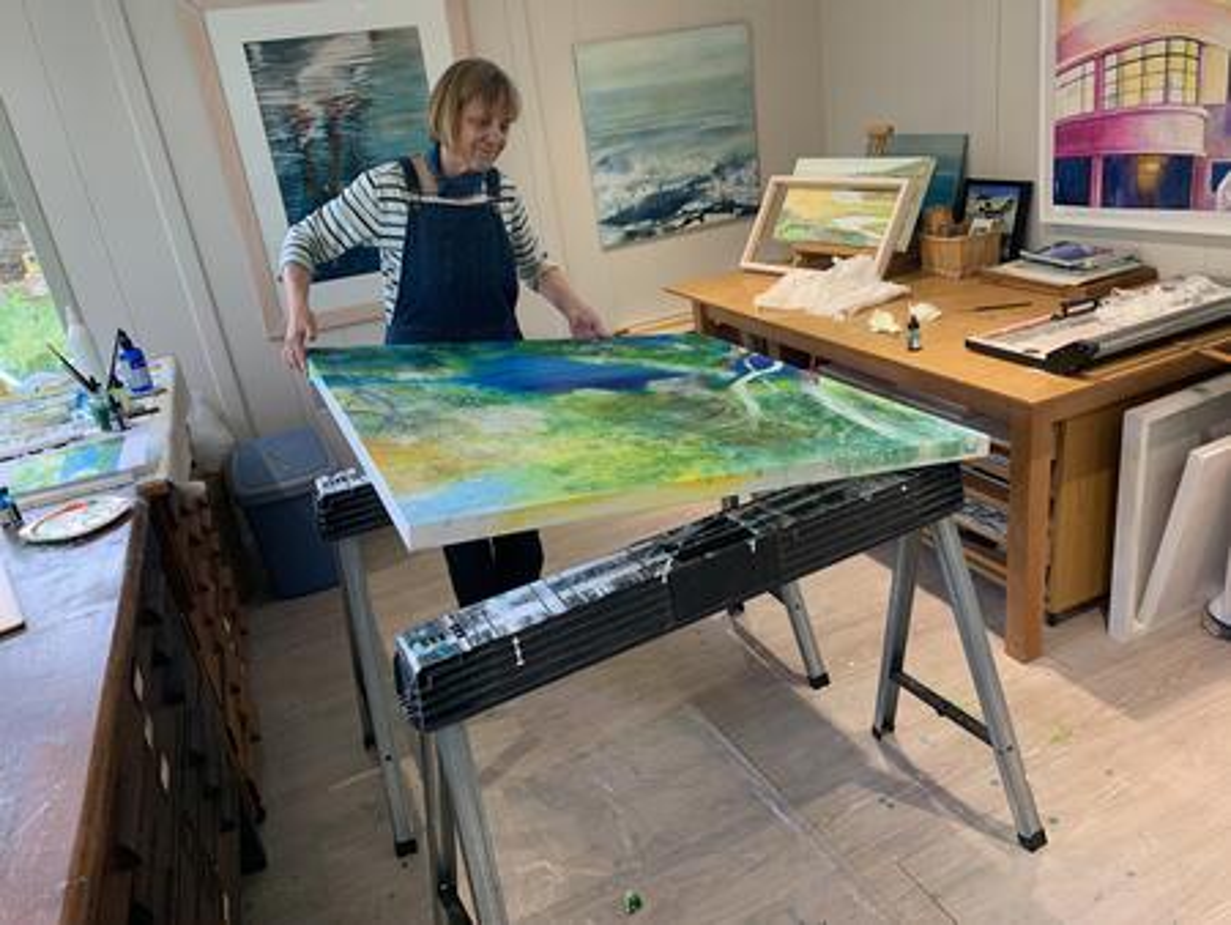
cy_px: 462
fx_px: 925
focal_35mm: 26
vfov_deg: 53.1
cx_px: 616
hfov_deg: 67.3
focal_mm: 4.25
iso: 100
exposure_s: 1/60
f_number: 1.8
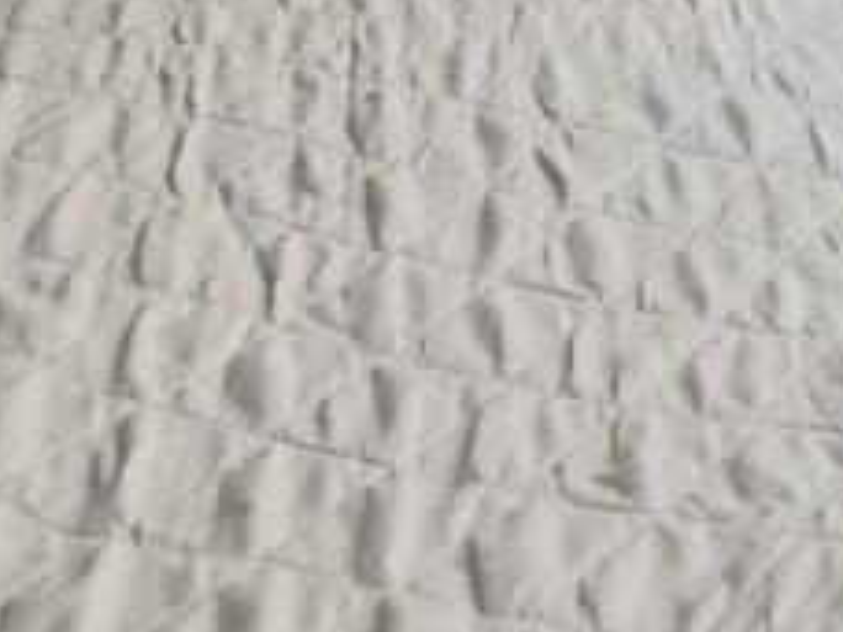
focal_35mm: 57
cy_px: -639
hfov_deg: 22.7
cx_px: 1446
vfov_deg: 17.8
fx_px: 1388
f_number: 2.2
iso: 50
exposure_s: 1/50.3
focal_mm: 2.2
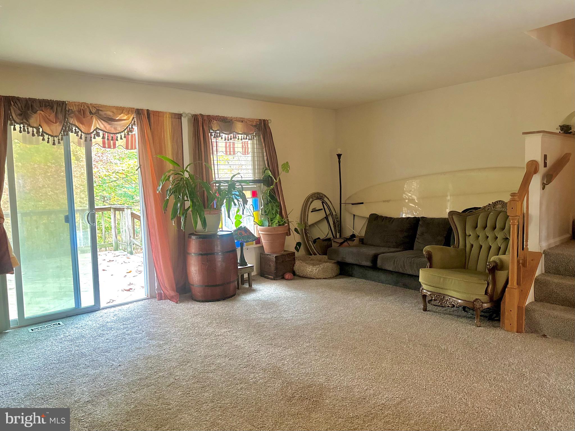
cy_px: 216
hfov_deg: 71.6
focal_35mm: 24
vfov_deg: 56.8
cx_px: 288
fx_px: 399
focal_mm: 6.86
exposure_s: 1/60
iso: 640
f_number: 1.78
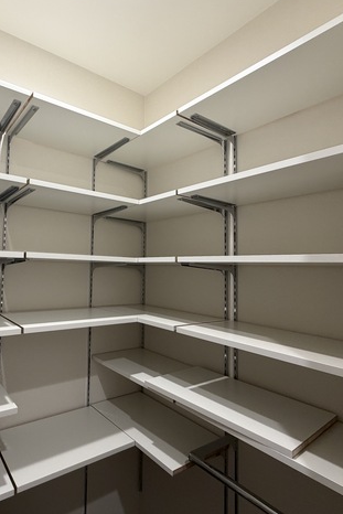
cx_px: 87
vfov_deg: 83.9
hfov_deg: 58.8
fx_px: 286
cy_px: 250
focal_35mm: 20
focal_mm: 2.22
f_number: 2.2
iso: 200
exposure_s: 1/60
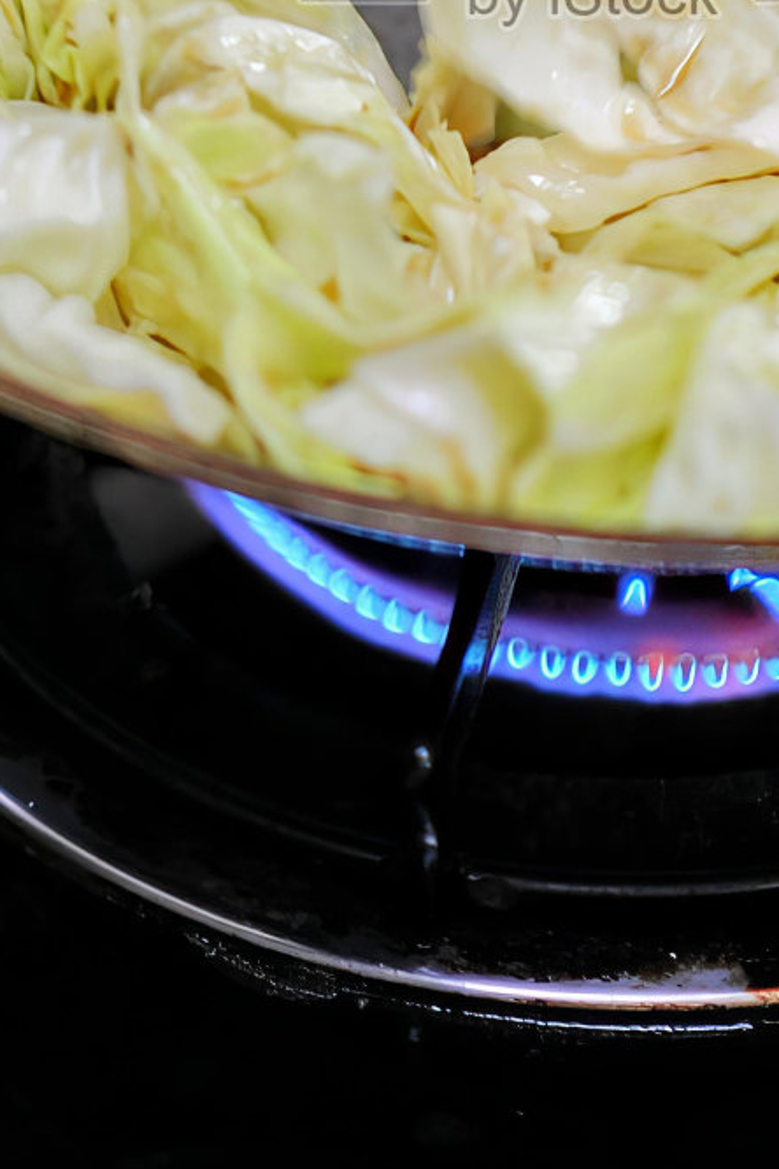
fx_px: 4096
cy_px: -88
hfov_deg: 10.8
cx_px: 590
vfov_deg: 15.8
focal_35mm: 126
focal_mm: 35
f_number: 1.8
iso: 400
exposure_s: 1/60
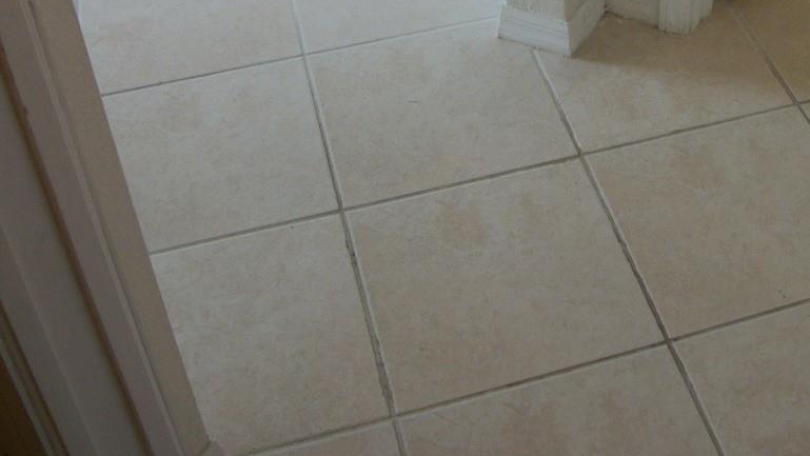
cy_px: -31
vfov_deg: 19.9
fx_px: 1246
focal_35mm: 58
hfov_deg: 35.0
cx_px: 640
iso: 80
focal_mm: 5.7
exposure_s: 1/40
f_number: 2.9
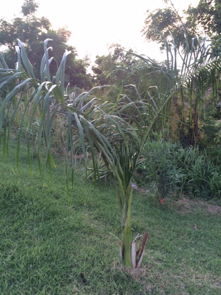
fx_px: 247
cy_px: 148
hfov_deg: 48.2
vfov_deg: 61.7
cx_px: 110
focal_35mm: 29
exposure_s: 1/30
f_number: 2.2
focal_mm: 4.15
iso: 40
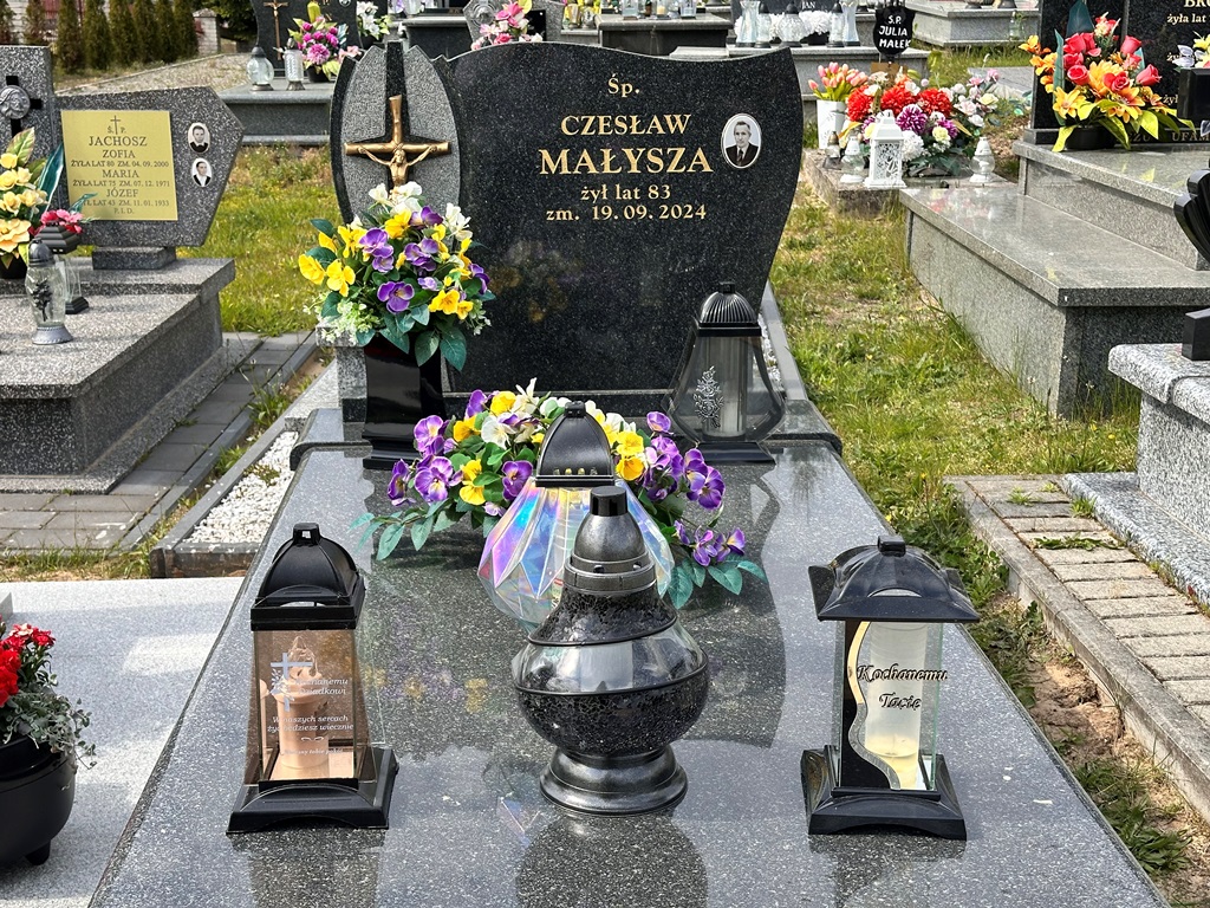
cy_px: 454
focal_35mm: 48
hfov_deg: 39.7
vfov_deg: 30.3
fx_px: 1678
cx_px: 605
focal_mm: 6.86
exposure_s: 1/2358
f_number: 1.78
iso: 64
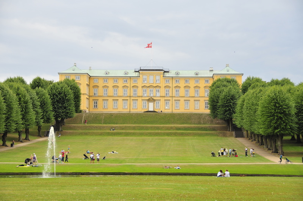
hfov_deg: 24.2
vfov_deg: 16.2
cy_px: 100
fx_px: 706
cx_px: 152
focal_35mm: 84
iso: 250
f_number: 5
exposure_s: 1/250
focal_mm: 56
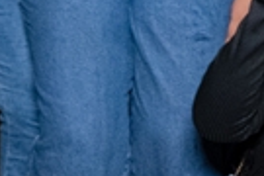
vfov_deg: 6.7
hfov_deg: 10.3
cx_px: 288
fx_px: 1445
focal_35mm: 197
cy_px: -205
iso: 2500
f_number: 3.2
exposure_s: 1/125
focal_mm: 24
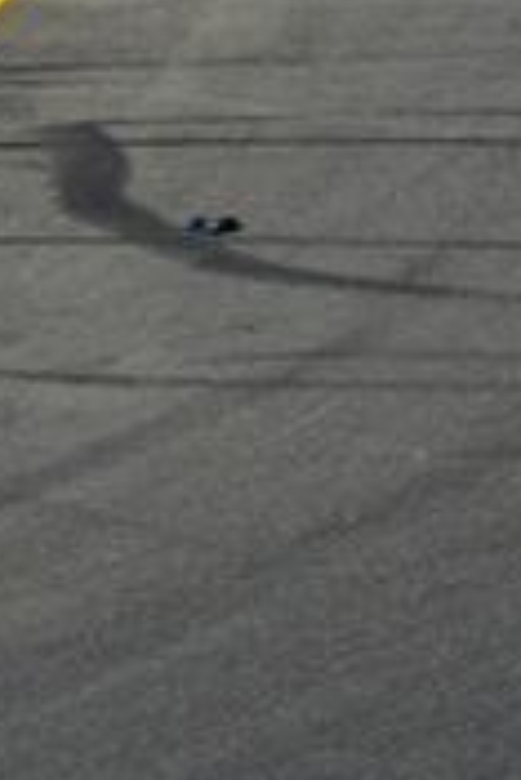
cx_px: 1465
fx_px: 35594
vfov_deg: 1.3
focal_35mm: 1643
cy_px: 96
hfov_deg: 0.8
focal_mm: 240
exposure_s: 1/640
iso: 500
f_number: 13
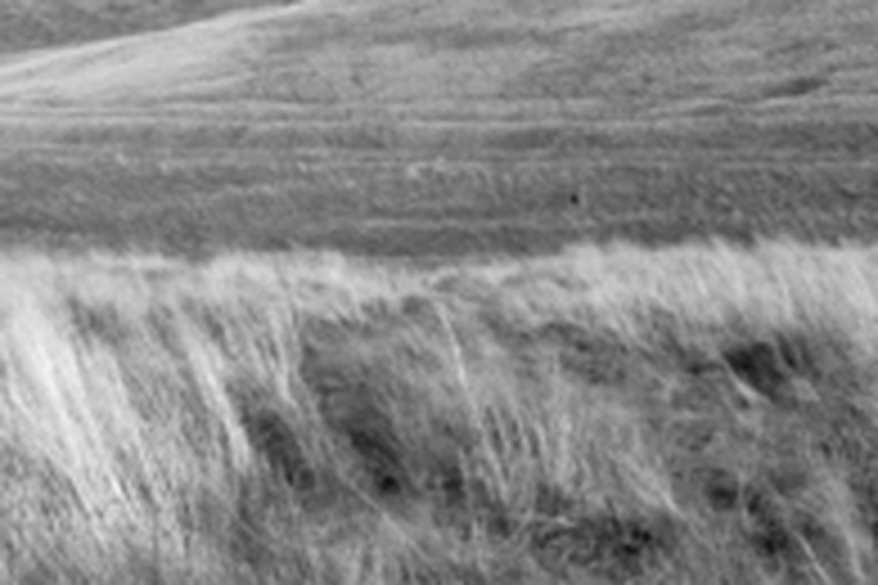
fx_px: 1805
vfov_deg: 17.2
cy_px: -207
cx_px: -212
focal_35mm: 74
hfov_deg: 24.4
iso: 800
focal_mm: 24
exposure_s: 1/1000
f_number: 16
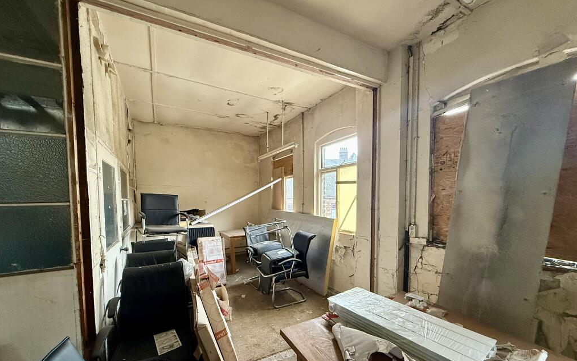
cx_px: 290
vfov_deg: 74.1
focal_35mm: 15
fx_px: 236
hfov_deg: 101.5
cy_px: 213
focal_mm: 2.22
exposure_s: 1/100
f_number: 2.2
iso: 640
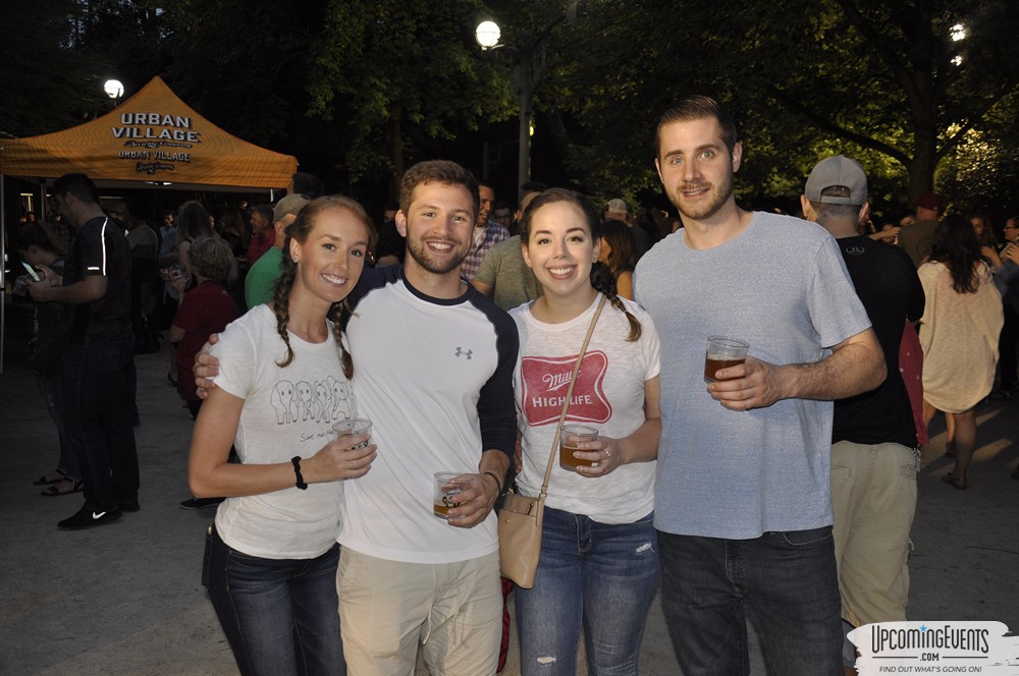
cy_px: 338
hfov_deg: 53.2
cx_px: 510
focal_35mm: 36
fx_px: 1018
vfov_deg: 36.8
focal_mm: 24
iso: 400
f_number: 3.8
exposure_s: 1/60
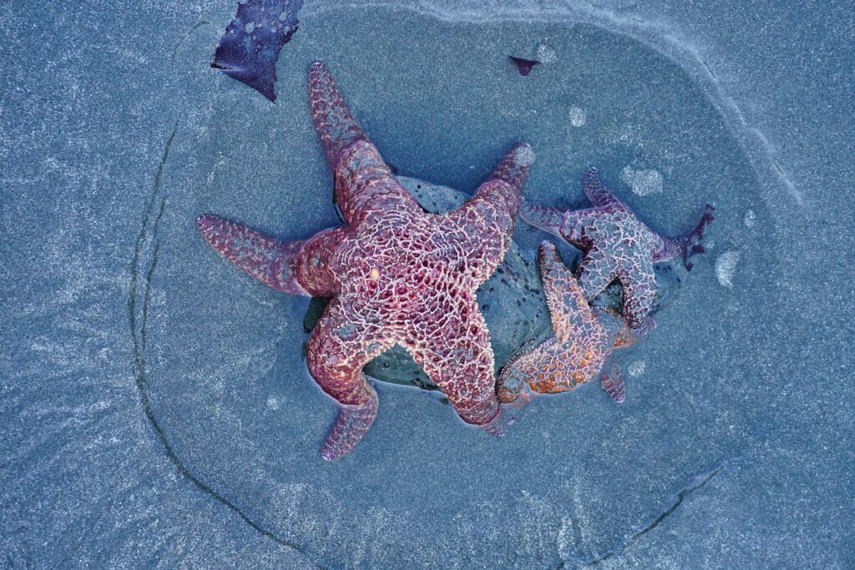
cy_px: 285
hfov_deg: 34.5
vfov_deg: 23.4
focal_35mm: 58
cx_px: 428
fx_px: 1378
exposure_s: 1/125
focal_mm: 39
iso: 400
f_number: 6.3
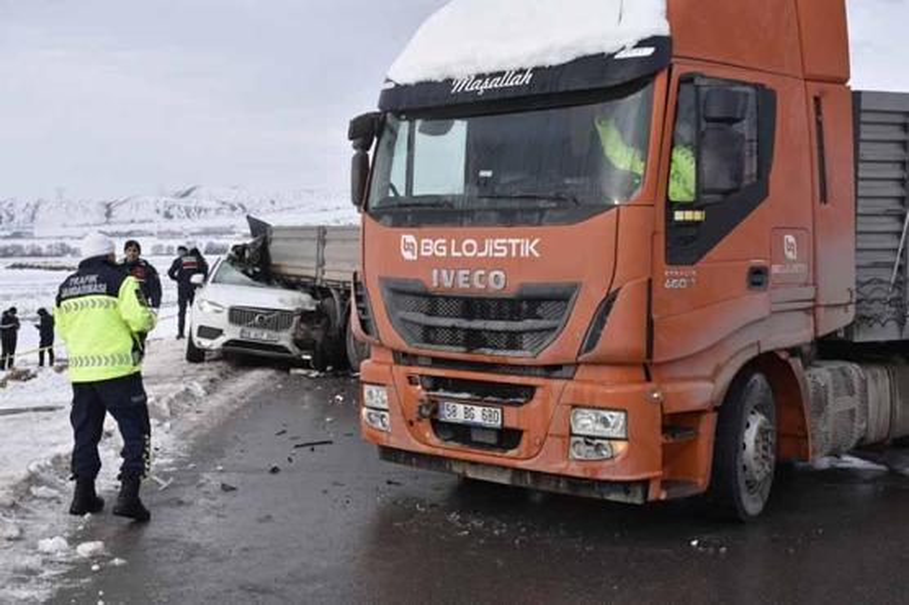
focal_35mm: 48
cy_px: 302
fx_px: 1211
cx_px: 454
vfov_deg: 28.0
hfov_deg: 41.1
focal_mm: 32
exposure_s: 1/500
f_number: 8
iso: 220
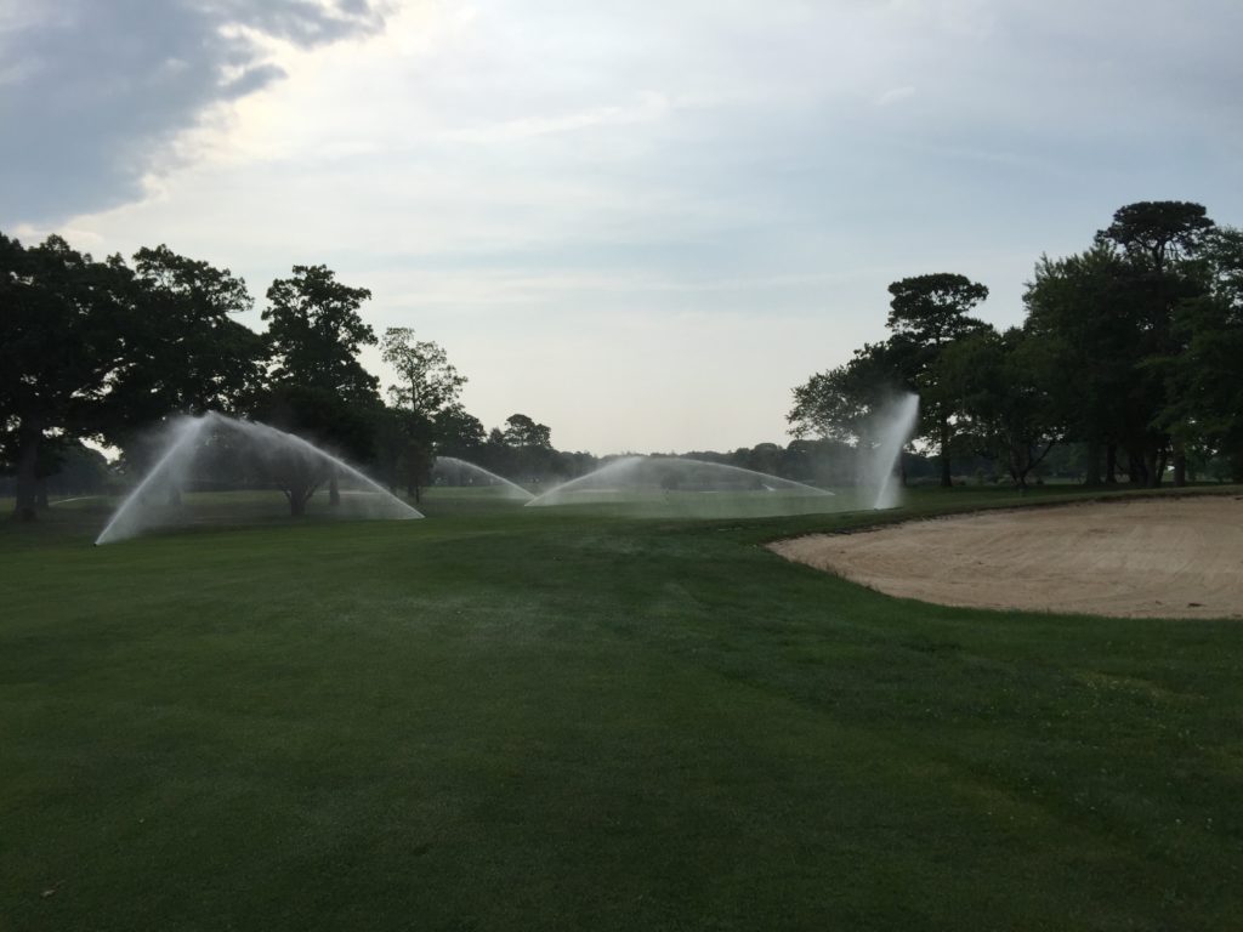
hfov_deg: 61.7
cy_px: 466
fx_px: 1041
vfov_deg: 48.2
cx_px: 622
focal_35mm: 29
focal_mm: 4.15
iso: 32
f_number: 2.2
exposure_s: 1/4405
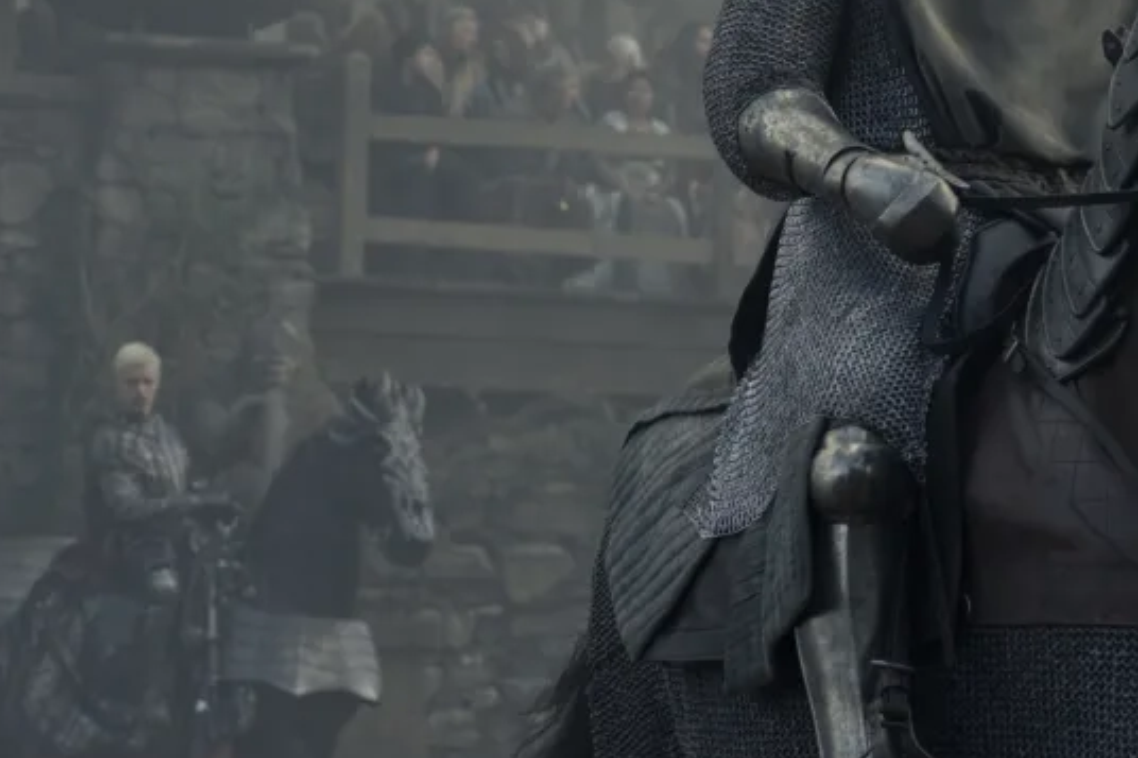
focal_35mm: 149
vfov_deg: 9.2
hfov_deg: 13.7
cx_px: 841
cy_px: 222
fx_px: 4708
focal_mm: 78
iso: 800
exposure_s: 1/800
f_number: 5
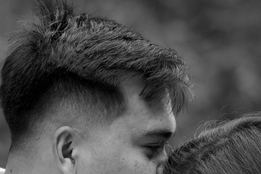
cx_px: -20
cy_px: 273
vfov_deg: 4.9
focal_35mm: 280
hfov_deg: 7.3
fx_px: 2031
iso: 125
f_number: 2.8
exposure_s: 1/200
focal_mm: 85
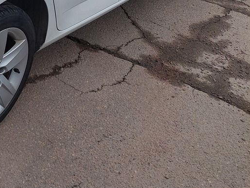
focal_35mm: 70
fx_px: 506
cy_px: -49
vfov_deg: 19.6
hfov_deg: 23.6
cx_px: -97
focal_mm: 5.23
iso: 40
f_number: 1.8
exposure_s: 1/621
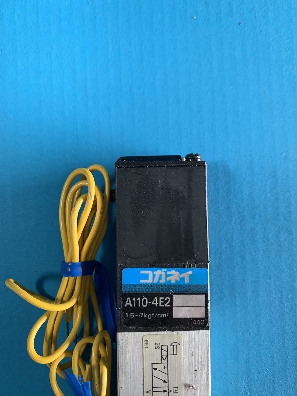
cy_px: 198
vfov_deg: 67.3
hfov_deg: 53.1
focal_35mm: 26
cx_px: 148
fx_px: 298
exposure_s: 1/60
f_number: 1.8
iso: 320
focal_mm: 4.25
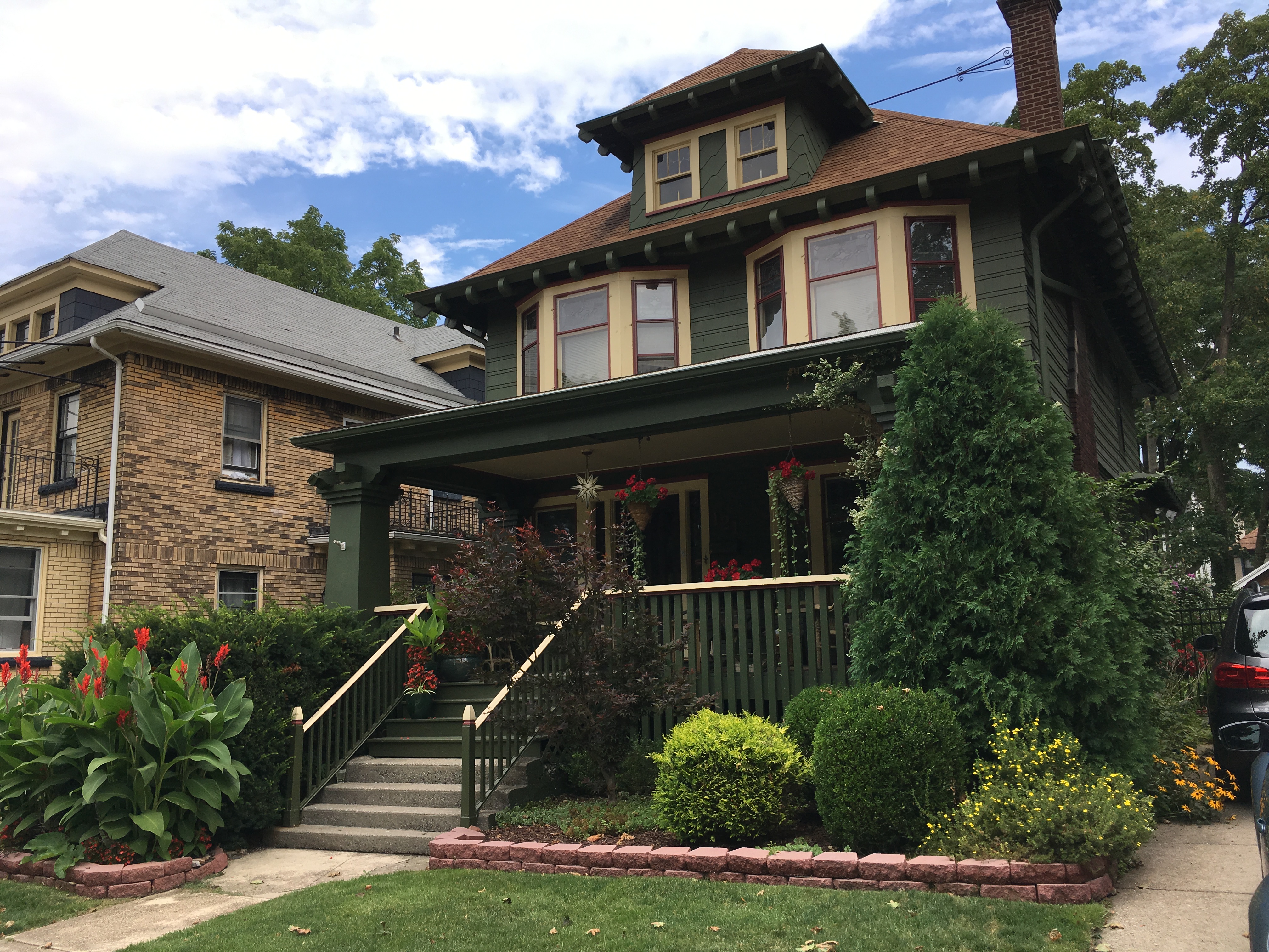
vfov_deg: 48.2
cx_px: 634
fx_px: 1063
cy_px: 476
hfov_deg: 61.7
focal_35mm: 29
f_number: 2.2
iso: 25
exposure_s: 1/596
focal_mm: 4.15
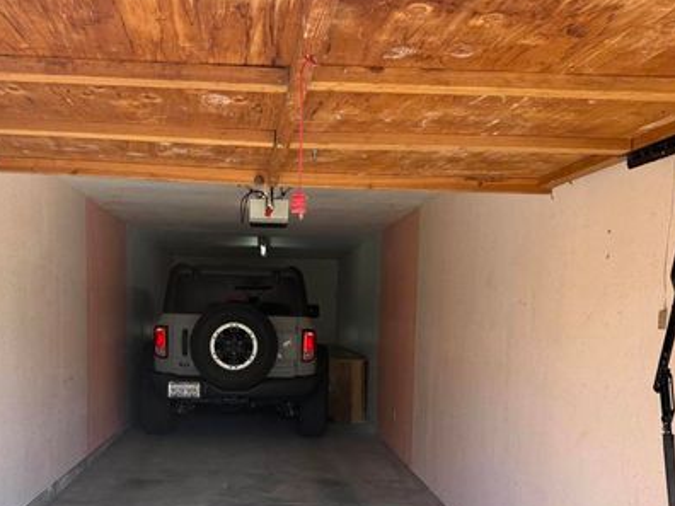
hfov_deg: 51.1
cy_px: 364
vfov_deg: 38.9
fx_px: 702
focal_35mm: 36
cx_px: 278
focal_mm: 6.76
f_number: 1.78
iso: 100
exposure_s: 1/750
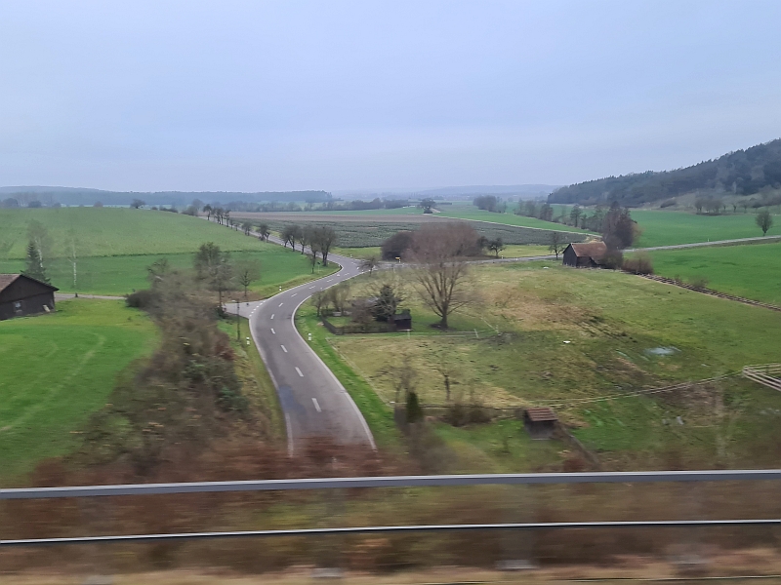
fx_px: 587
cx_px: 390
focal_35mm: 26
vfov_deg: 53.1
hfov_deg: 67.3
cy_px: 292
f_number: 1.8
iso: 100
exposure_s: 1/100
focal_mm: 5.4
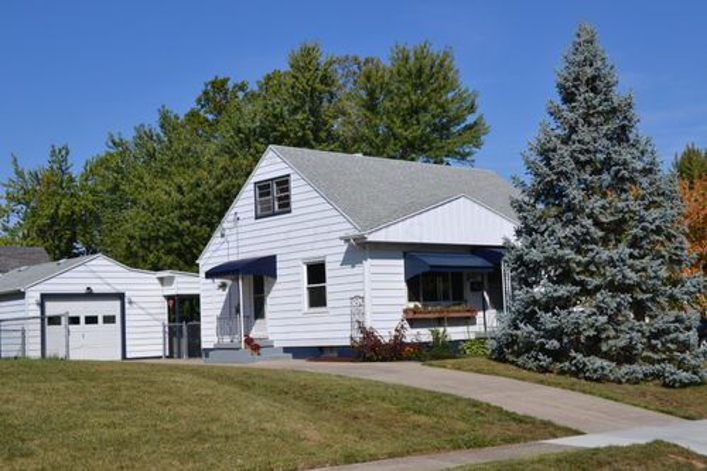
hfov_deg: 41.1
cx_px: 354
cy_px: 236
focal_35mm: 48
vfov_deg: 28.1
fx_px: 942
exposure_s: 1/320
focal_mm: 32
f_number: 9
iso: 100
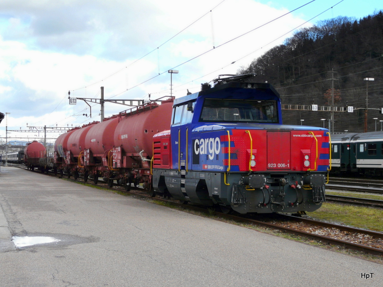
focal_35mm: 58
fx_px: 642
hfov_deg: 33.2
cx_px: 192
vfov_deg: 25.2
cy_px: 144
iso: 100
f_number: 4
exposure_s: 1/250
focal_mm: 9.5
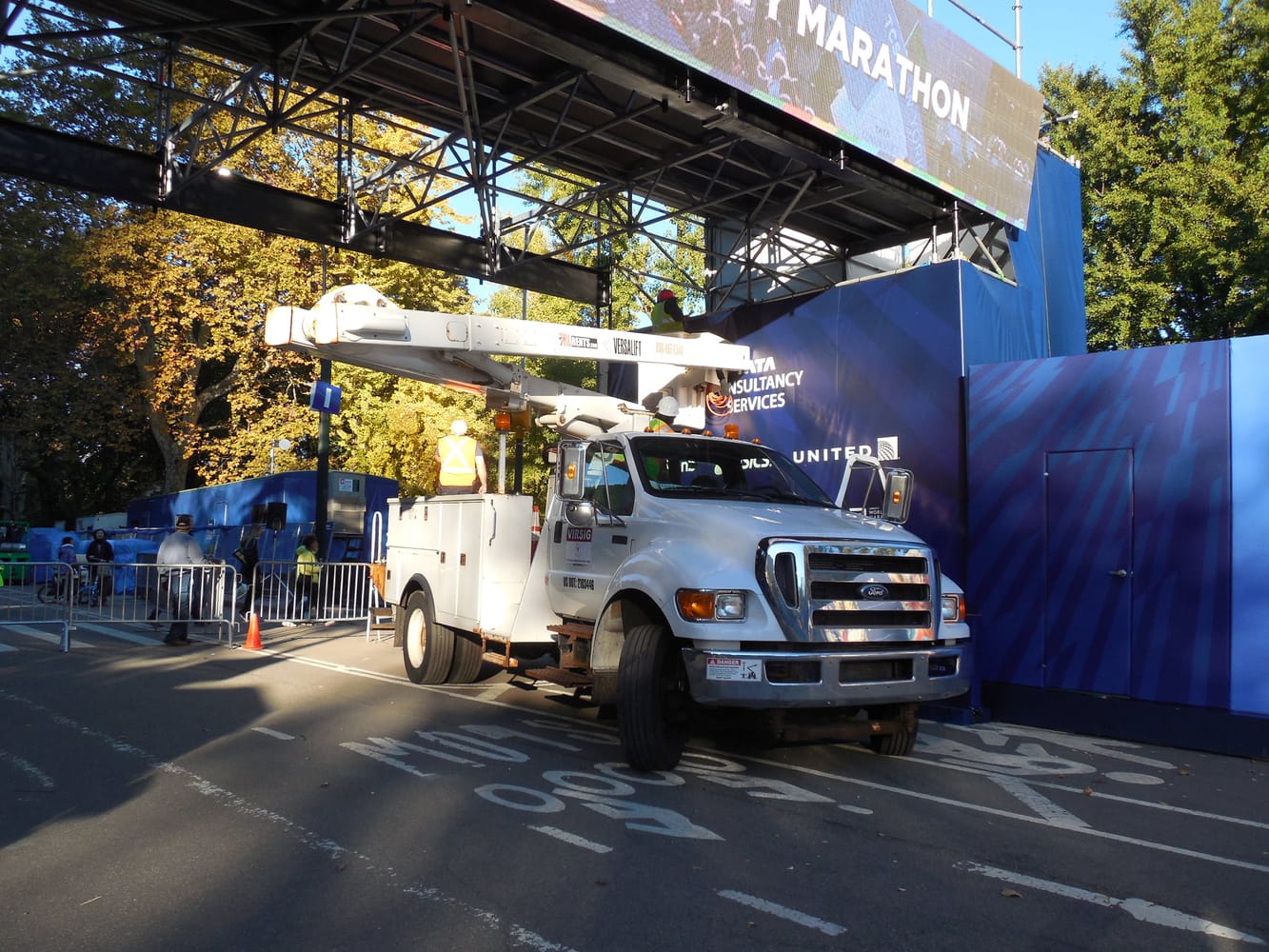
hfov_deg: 63.4
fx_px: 1027
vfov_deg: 49.8
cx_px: 634
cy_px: 476
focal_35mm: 28
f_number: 3.5
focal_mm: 5
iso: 125
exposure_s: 1/400
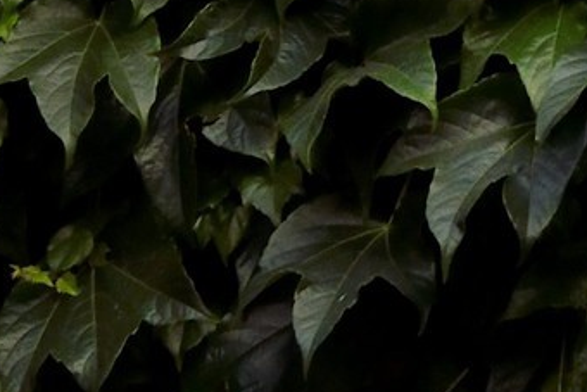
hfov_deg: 6.2
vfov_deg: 3.8
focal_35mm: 325
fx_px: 5301
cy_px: -1653
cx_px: 1164
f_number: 13
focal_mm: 46
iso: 800
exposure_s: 1/100
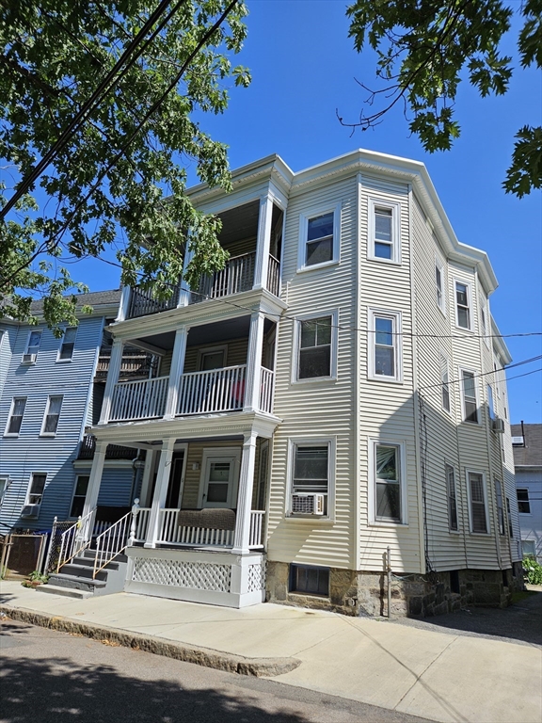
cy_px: 362
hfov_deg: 58.9
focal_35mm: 23
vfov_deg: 73.9
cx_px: 271
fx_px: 480
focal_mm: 5.4
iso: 25
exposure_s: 1/2016
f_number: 1.8
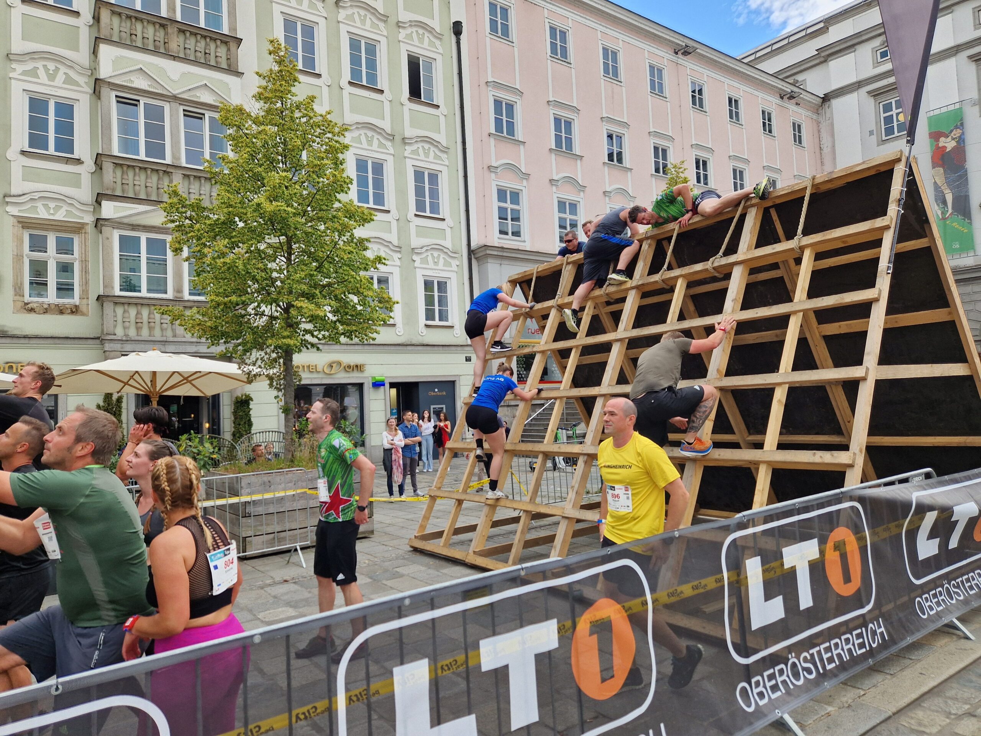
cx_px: 490
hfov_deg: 73.9
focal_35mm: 23
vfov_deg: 58.9
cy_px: 368
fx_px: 652
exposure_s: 1/389
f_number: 1.8
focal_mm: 5.4
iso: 50
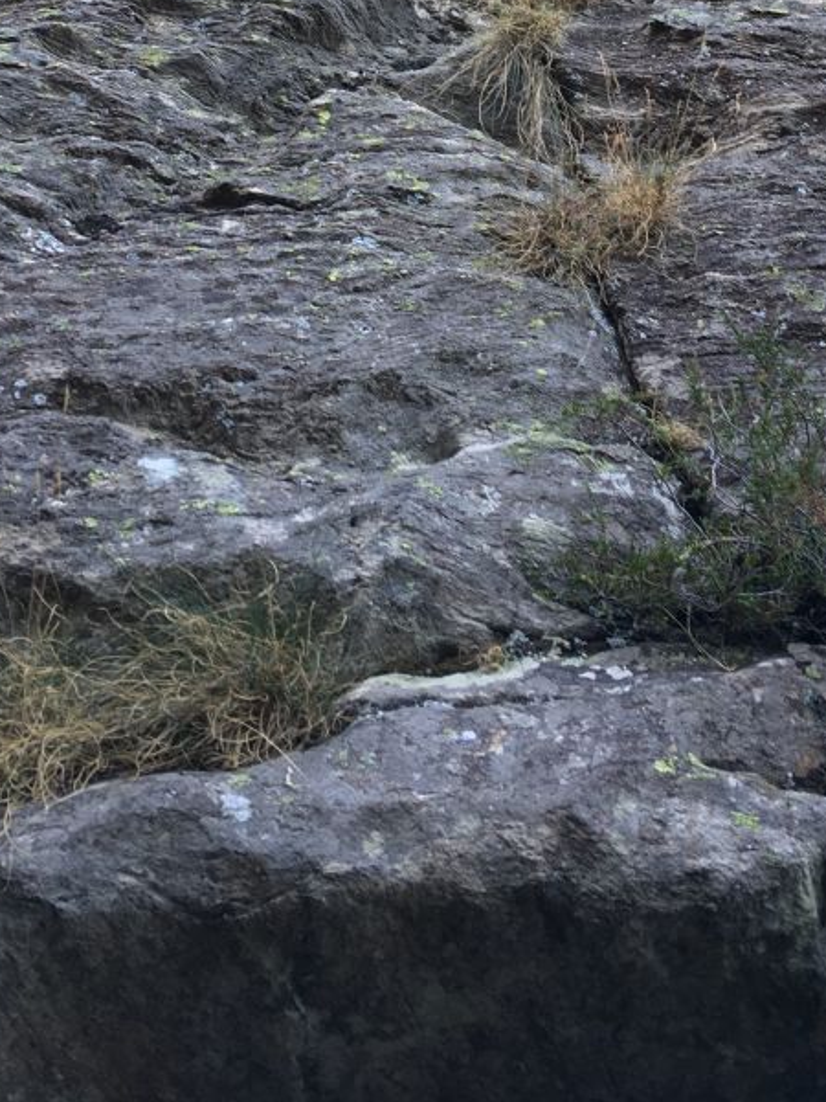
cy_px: 2
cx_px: 475
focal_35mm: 58
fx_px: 1845
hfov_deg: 25.2
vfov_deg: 30.8
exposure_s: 1/50
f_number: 2.2
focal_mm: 4.15
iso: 32
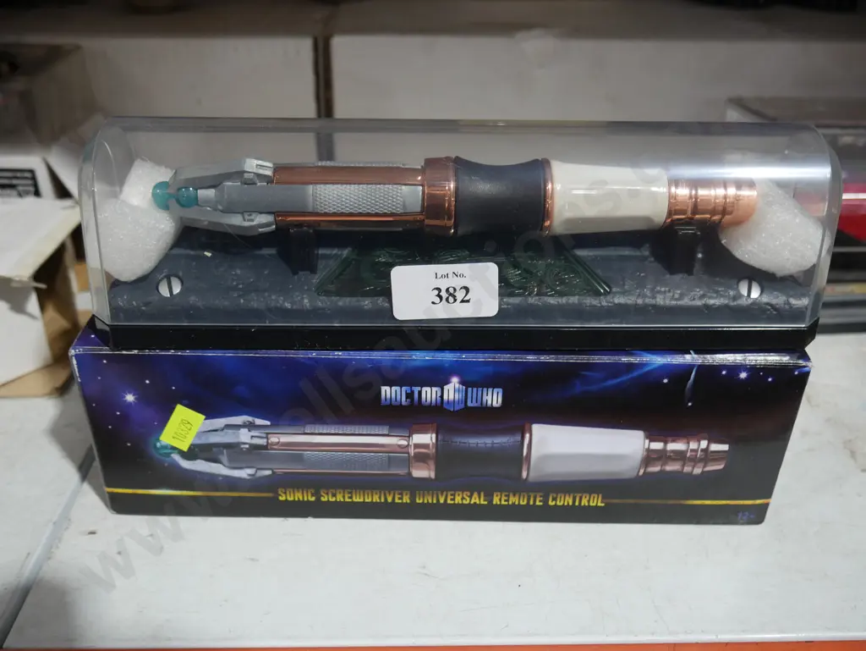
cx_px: 433
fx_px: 801
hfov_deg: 56.8
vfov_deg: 44.2
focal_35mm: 32
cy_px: 326
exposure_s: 1/60
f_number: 3.6
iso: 500
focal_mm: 16
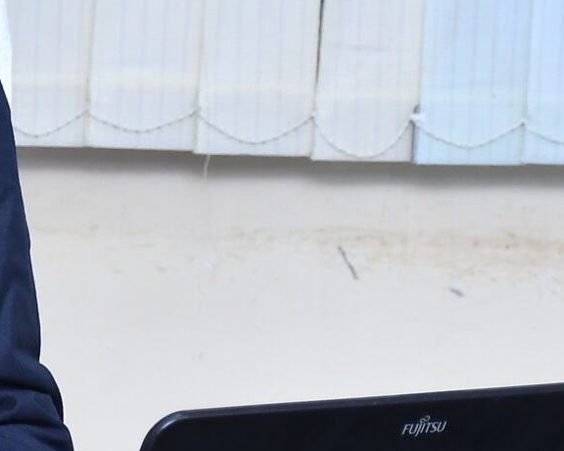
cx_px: -403
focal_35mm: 263
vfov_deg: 5.9
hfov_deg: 7.2
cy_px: 100
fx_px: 4387
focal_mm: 42
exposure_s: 1/125
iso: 500
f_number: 4.5
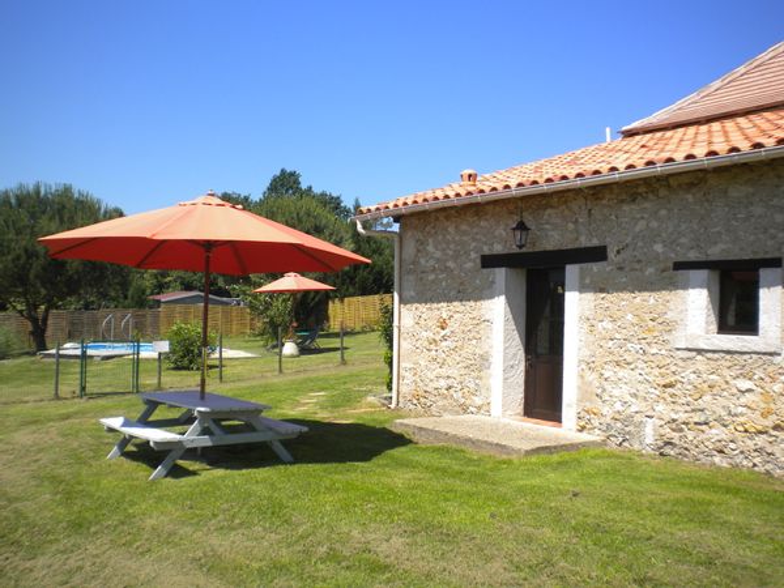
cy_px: 294
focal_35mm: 35
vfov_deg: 40.7
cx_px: 392
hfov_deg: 52.6
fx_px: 793
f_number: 4.6
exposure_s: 1/498
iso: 80
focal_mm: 6.3
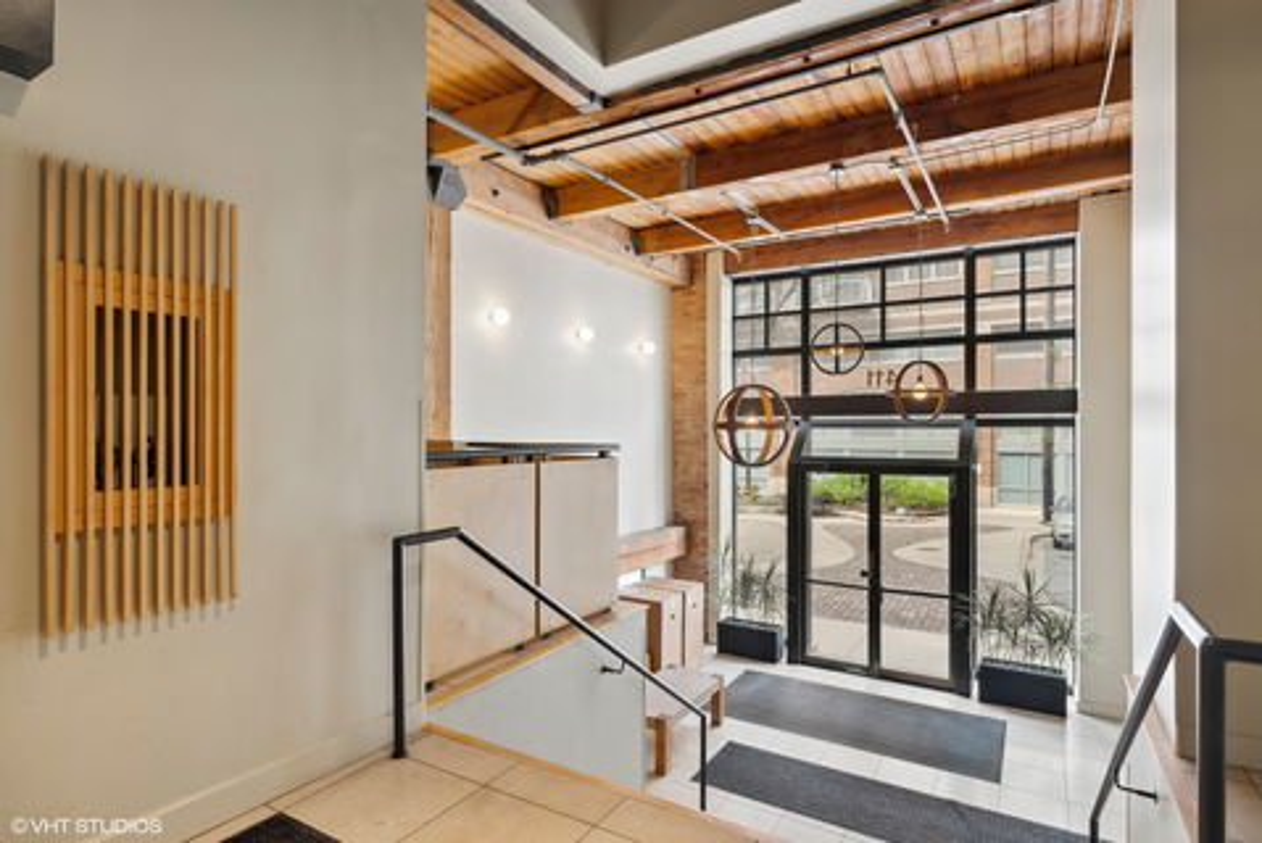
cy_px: 422
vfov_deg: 67.5
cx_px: 631
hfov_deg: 90.0
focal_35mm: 18
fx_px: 631
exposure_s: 1/8
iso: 200
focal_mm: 18
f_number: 8
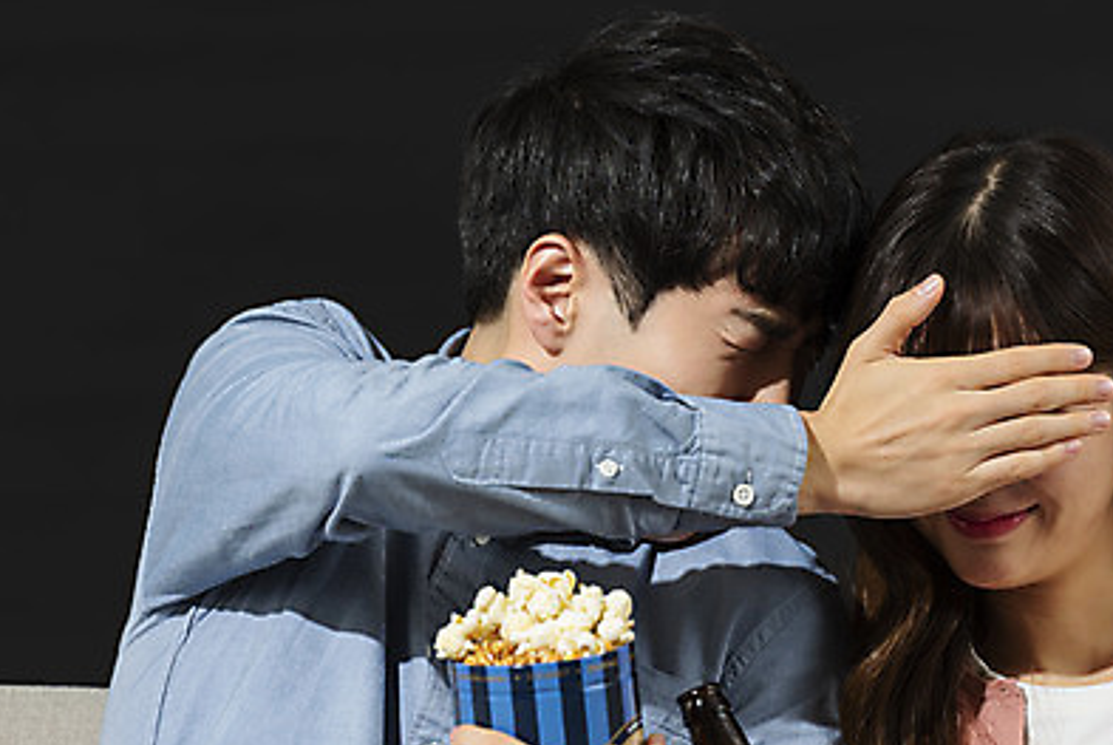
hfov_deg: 6.9
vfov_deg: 4.6
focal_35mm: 297
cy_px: 552
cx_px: 712
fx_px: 9192
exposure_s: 1/125
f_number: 4
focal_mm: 195
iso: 100
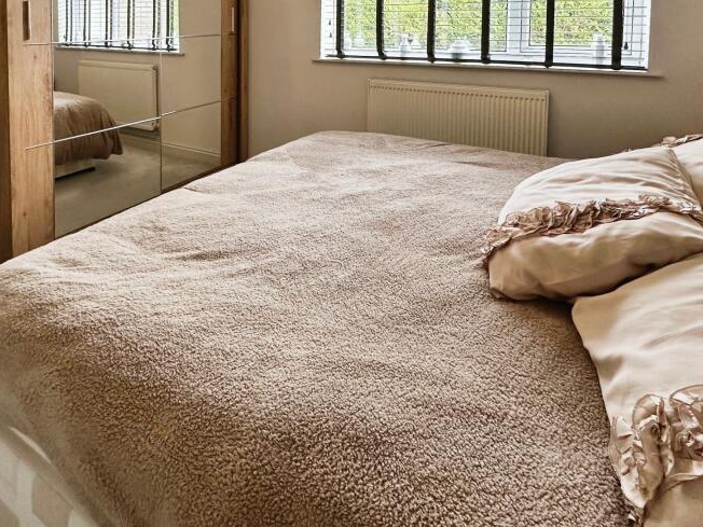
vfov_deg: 57.8
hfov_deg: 75.3
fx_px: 447
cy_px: 129
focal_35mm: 22
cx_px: 272
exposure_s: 1/99
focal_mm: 2.22
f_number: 2.2
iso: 160
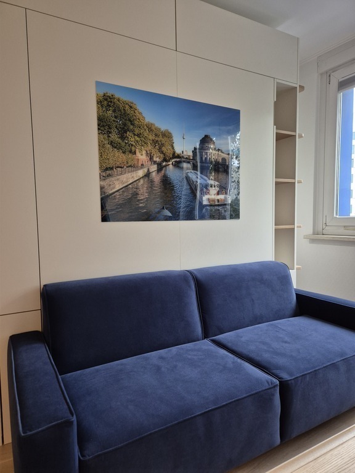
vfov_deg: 73.9
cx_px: 178
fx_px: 314
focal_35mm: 23
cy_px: 236
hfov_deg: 58.9
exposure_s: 1/100
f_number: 1.8
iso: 500
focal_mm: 5.4
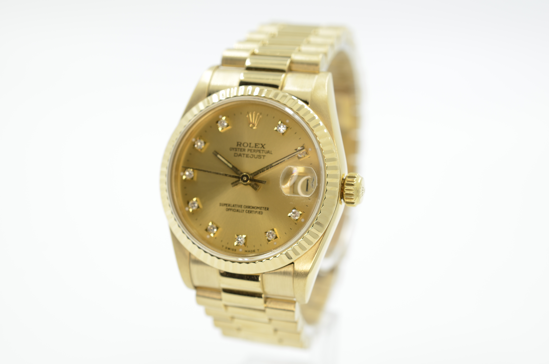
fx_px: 913
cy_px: 182
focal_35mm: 60
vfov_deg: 22.5
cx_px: 274
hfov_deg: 33.5
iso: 160
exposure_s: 1/40
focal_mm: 40
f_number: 8
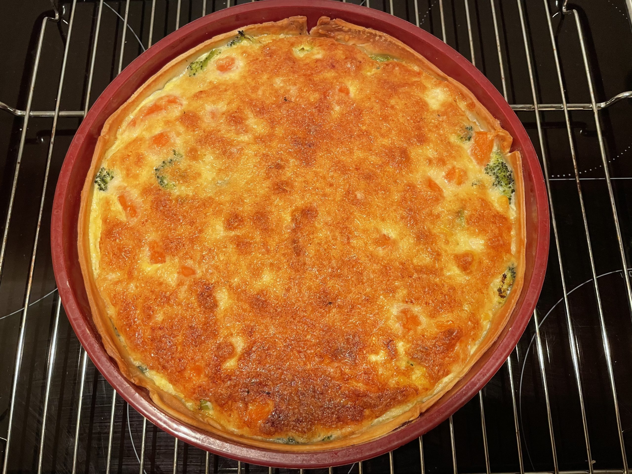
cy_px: 237
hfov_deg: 67.3
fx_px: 475
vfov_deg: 53.1
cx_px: 316
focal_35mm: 26
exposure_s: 1/50
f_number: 1.6
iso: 100
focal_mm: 4.2
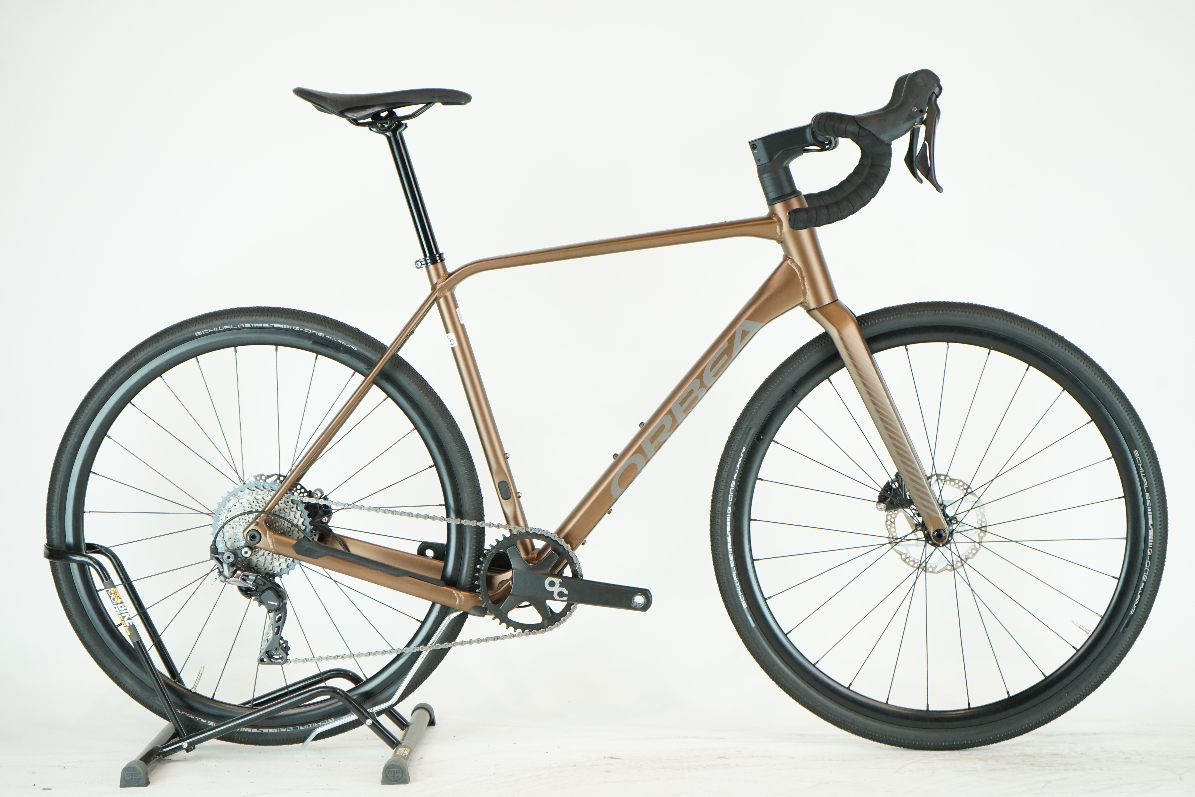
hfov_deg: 28.8
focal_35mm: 70
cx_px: 598
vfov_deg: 19.5
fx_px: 2323
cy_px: 398
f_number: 6.3
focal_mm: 70
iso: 2000
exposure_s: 1/200
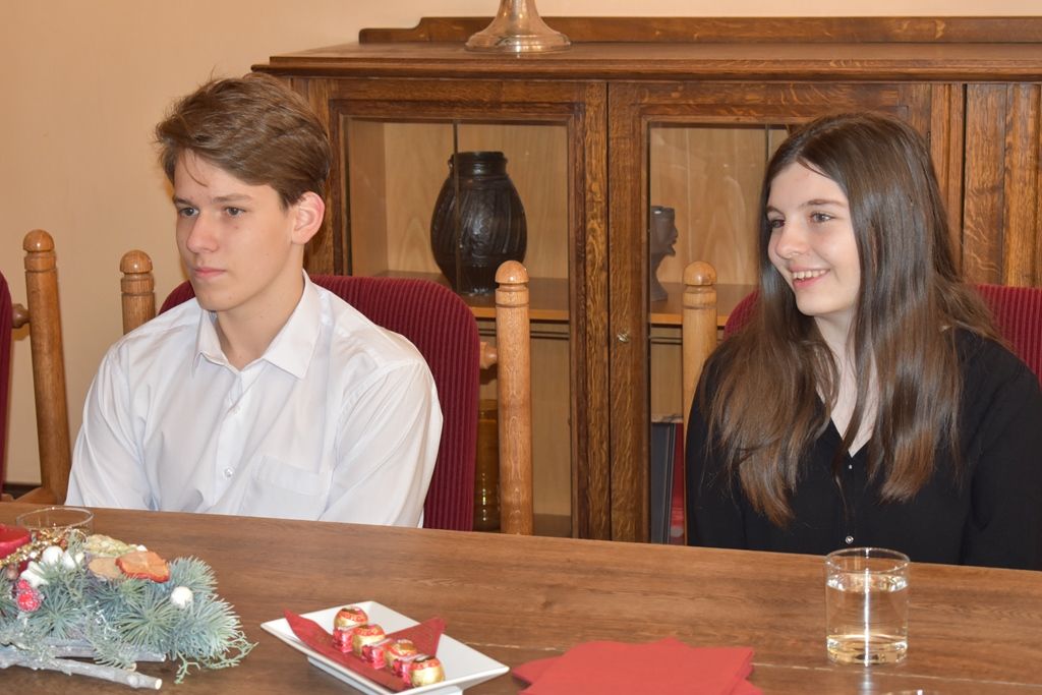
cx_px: 521
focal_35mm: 82
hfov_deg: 24.6
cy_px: 348
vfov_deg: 16.6
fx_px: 2388
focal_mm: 55
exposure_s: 1/60
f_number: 5.6
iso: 1000
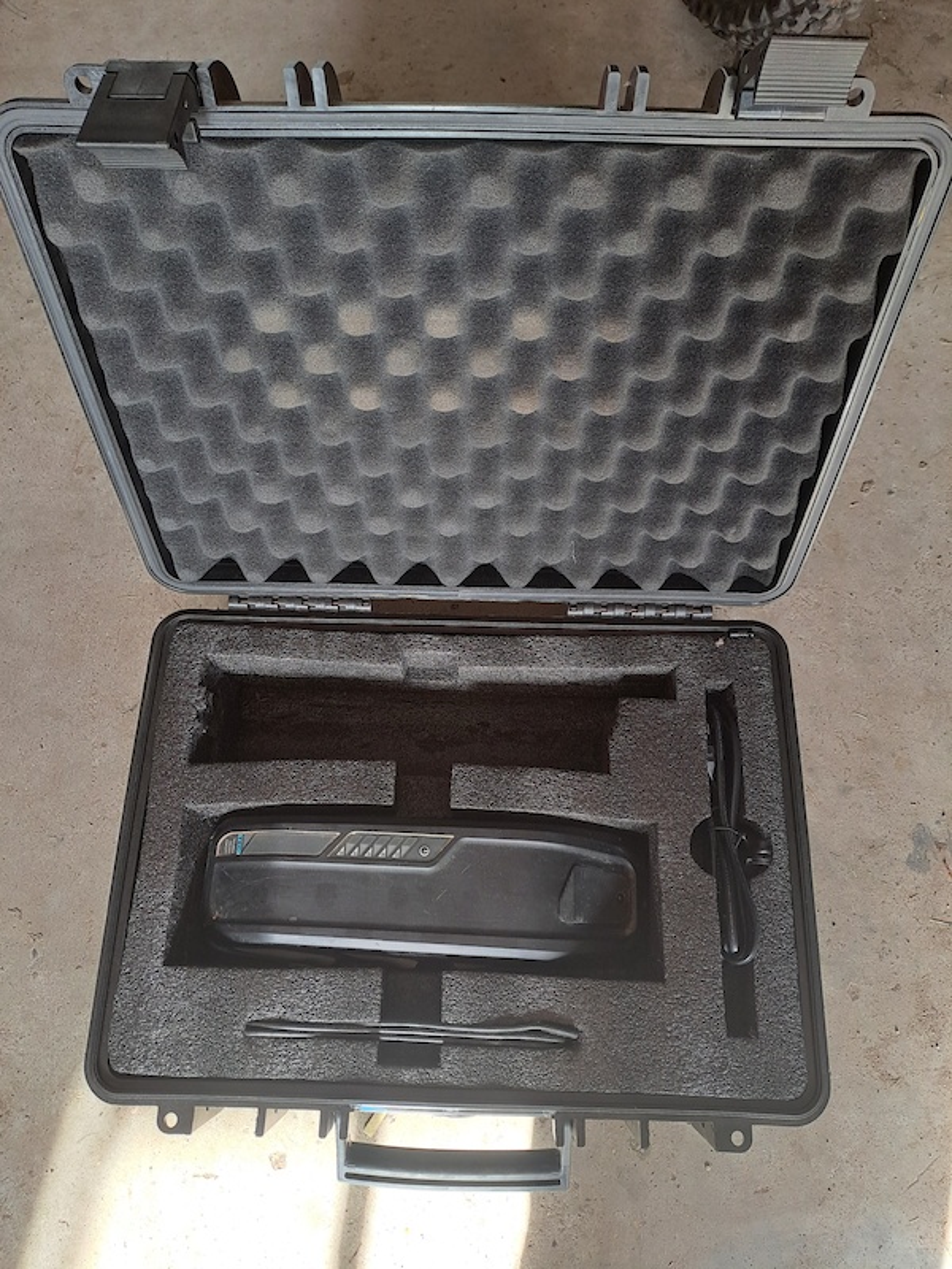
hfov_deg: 54.9
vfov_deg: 69.4
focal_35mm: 25
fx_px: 917
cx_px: 476
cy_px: 634
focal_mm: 4.65
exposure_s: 1/50
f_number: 1.8
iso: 64
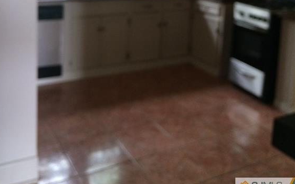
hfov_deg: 47.2
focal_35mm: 42
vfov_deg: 28.4
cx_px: 144
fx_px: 338
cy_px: -5
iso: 160
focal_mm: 4.15
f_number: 2.2
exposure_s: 1/30
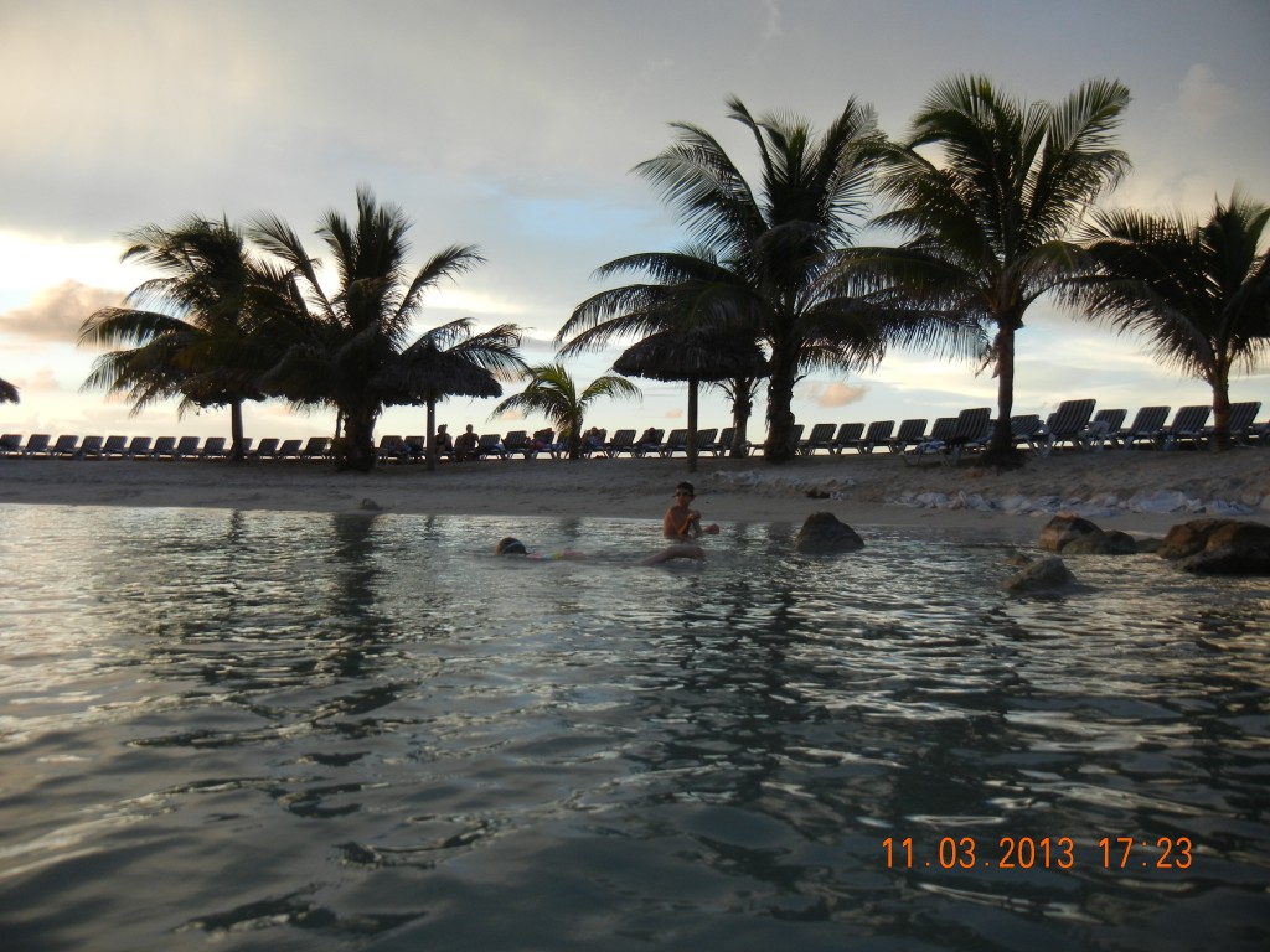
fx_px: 1101
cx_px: 635
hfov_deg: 60.0
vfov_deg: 46.8
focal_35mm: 30
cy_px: 476
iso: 160
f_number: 3.5
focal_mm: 5.4
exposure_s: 1/154
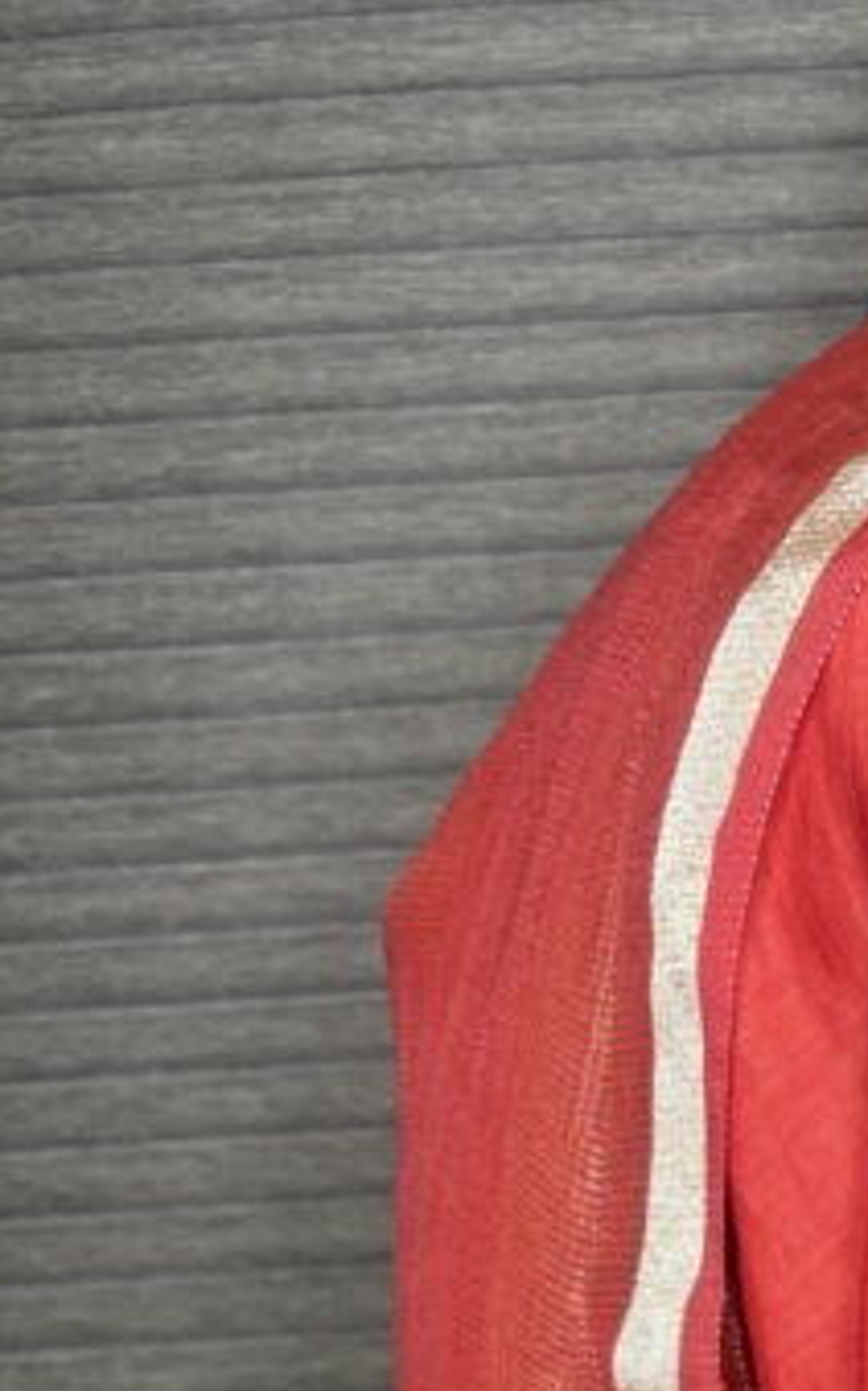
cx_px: 1234
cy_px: 1722
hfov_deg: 16.0
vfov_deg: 24.3
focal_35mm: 76
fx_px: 2879
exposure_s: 1/50
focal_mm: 5.96
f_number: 1.6
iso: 80
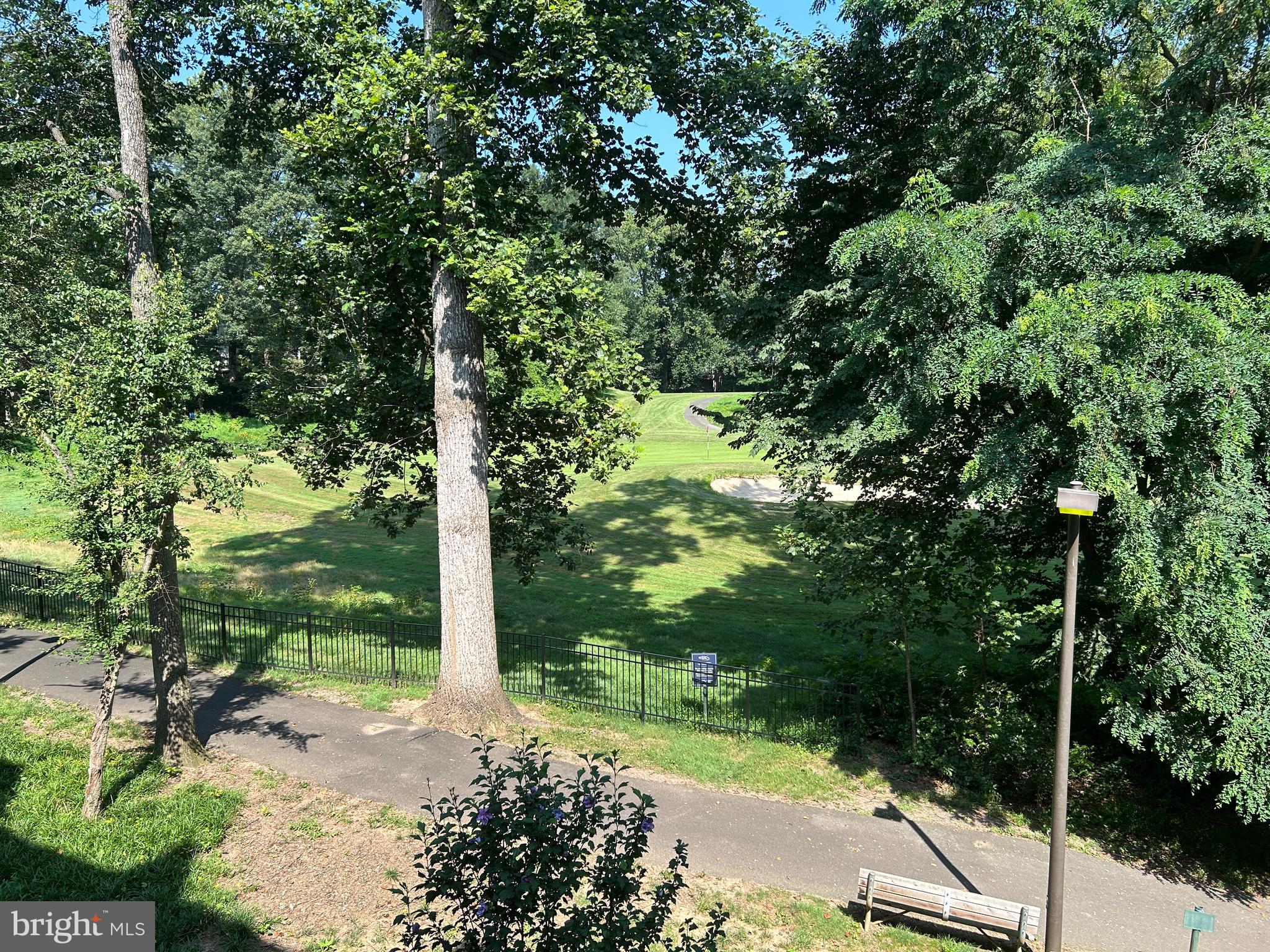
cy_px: 476
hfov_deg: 67.3
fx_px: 954
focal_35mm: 26
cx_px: 635
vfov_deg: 53.1
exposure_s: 1/1058
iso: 50
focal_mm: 5.7
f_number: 1.5
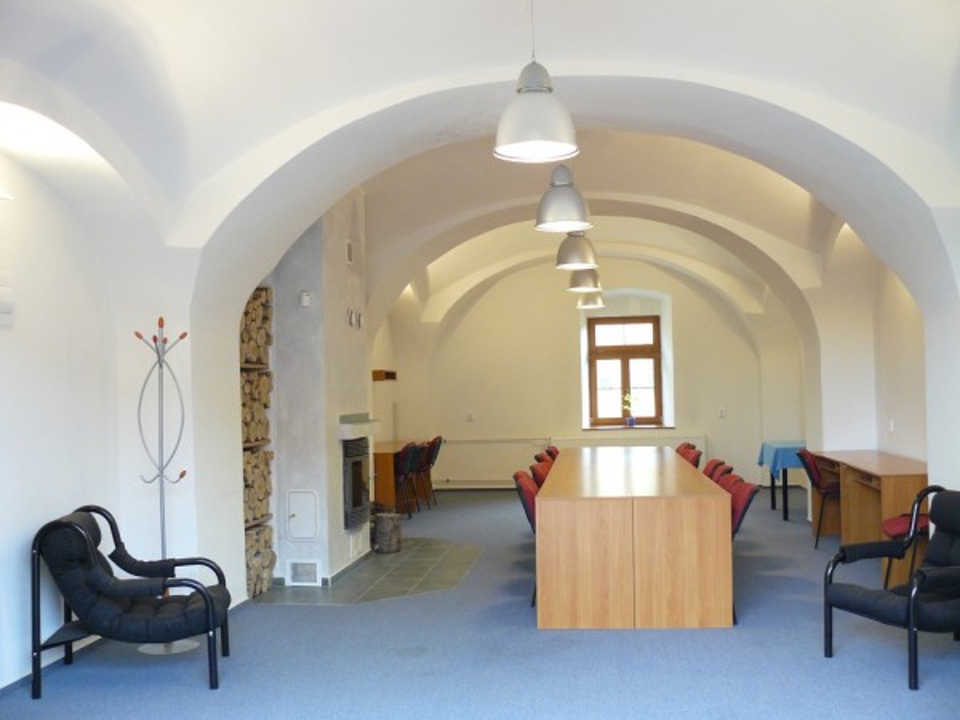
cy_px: 360
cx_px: 480
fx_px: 998
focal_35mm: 36
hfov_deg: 51.4
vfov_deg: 39.7
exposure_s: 1/30
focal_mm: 6
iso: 200
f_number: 2.8
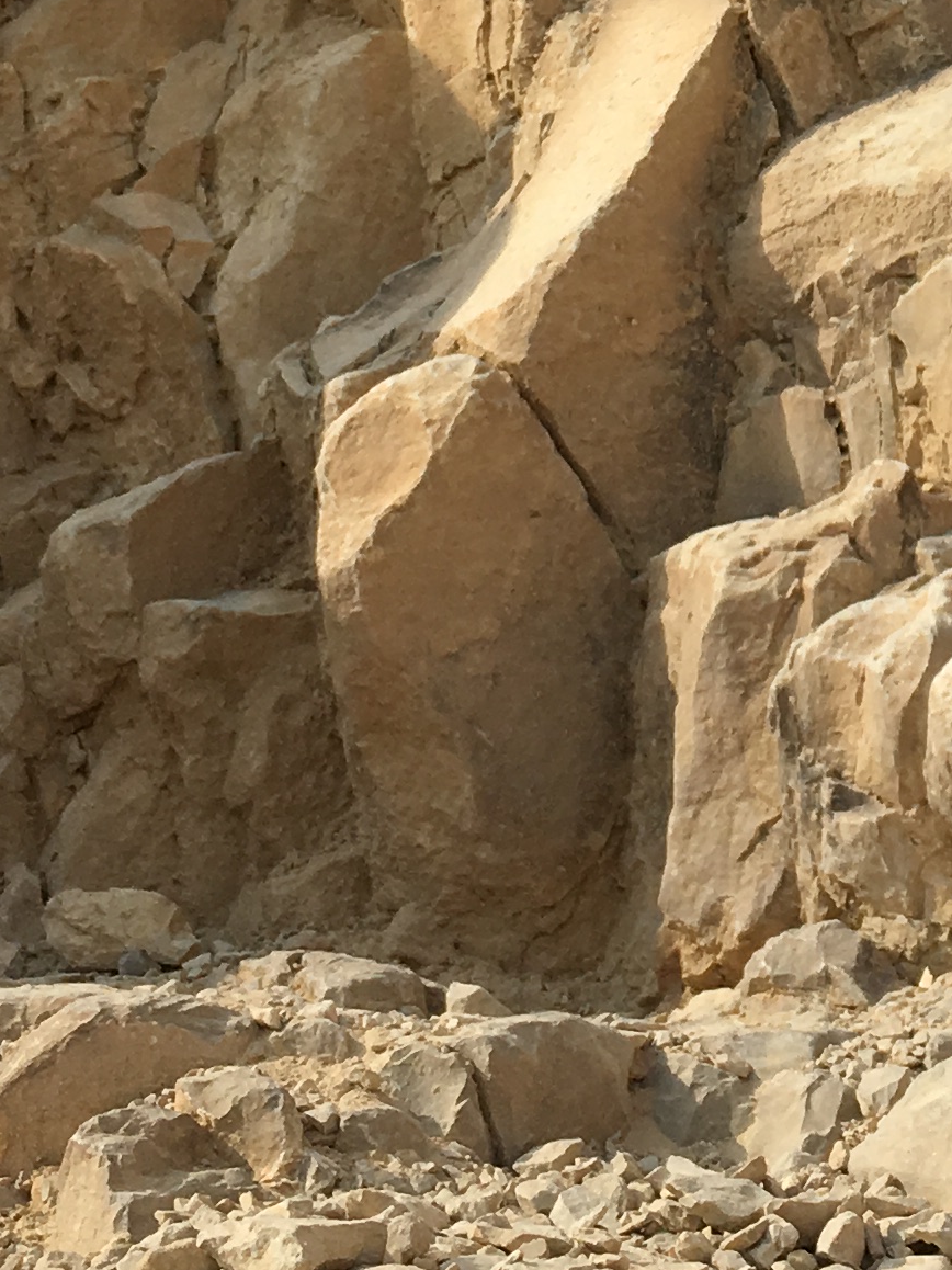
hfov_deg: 14.4
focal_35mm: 101
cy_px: -196
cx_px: 954
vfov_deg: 18.6
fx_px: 3705
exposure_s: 1/2747
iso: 25
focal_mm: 4.15
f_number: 2.2
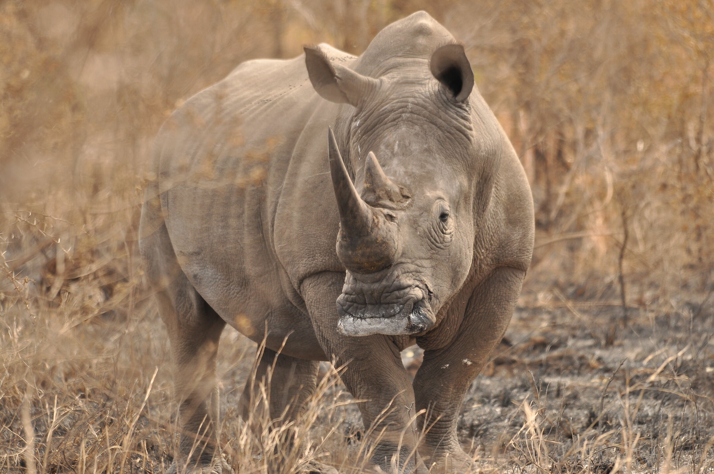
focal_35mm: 495
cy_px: 237
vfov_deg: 2.8
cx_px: 357
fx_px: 9805
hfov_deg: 4.2
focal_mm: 330
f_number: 5.6
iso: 200
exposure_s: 1/320
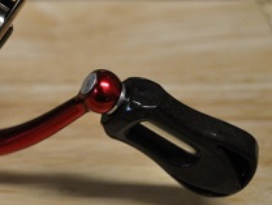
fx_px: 1116
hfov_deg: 13.4
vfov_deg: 10.4
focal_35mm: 142
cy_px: -10
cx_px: -73
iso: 800
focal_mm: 32
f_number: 4.8
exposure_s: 1/50
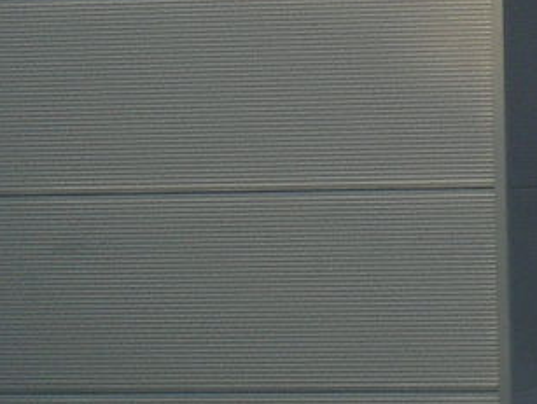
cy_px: 119
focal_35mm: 203
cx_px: 1312
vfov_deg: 7.3
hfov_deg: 8.8
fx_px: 3153
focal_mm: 8
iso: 100
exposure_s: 1/118
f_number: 2.8
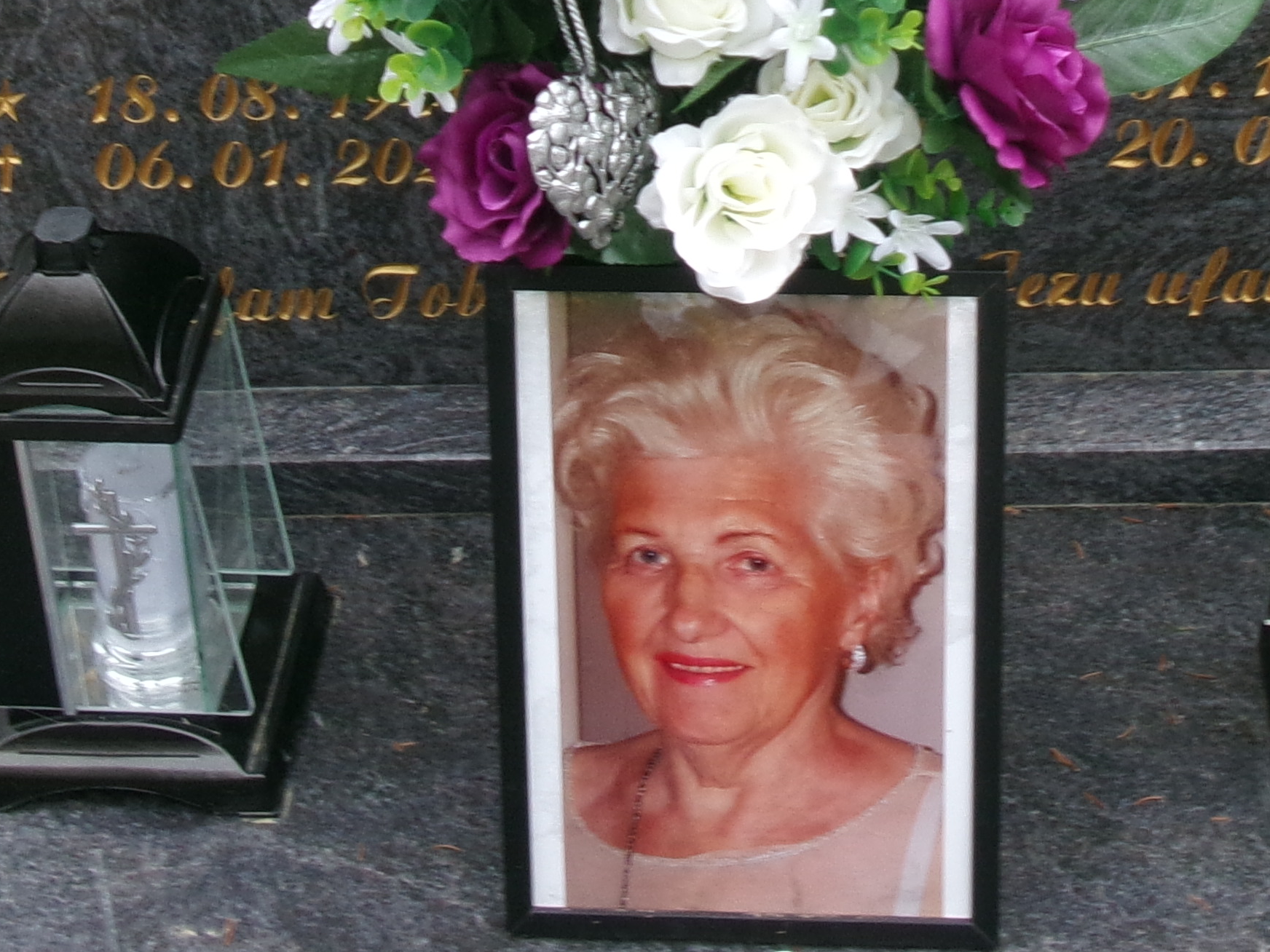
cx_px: 700
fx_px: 2715
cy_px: -92
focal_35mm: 74
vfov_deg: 19.1
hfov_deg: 26.3
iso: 100
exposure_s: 1/140
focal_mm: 5.1
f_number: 3.9
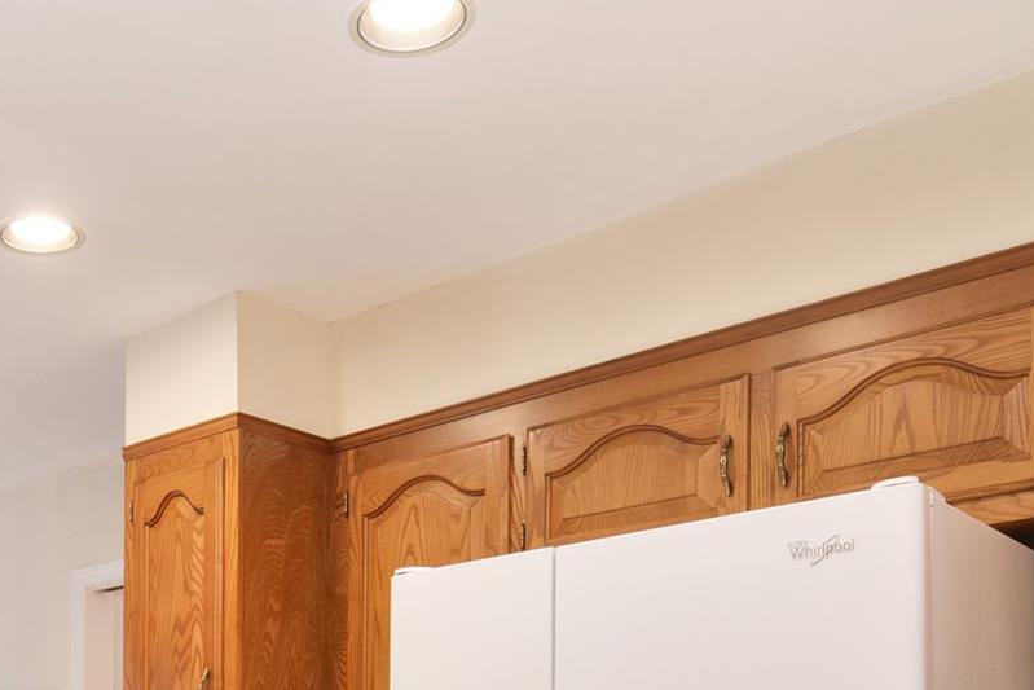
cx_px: 150
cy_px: 790
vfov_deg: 28.3
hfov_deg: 43.1
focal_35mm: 42
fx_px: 1215
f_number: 8
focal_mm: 11
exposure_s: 1/50
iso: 640
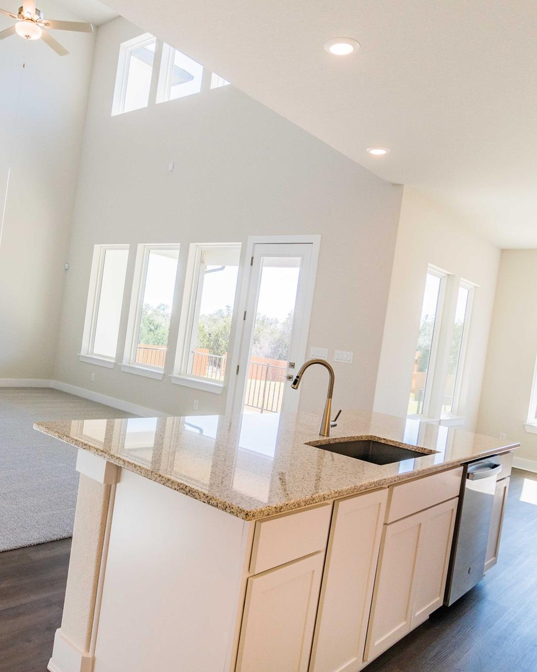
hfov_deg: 53.7
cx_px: 174
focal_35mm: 26
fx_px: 517
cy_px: 339
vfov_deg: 66.0
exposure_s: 1/250
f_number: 6.3
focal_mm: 12
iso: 200
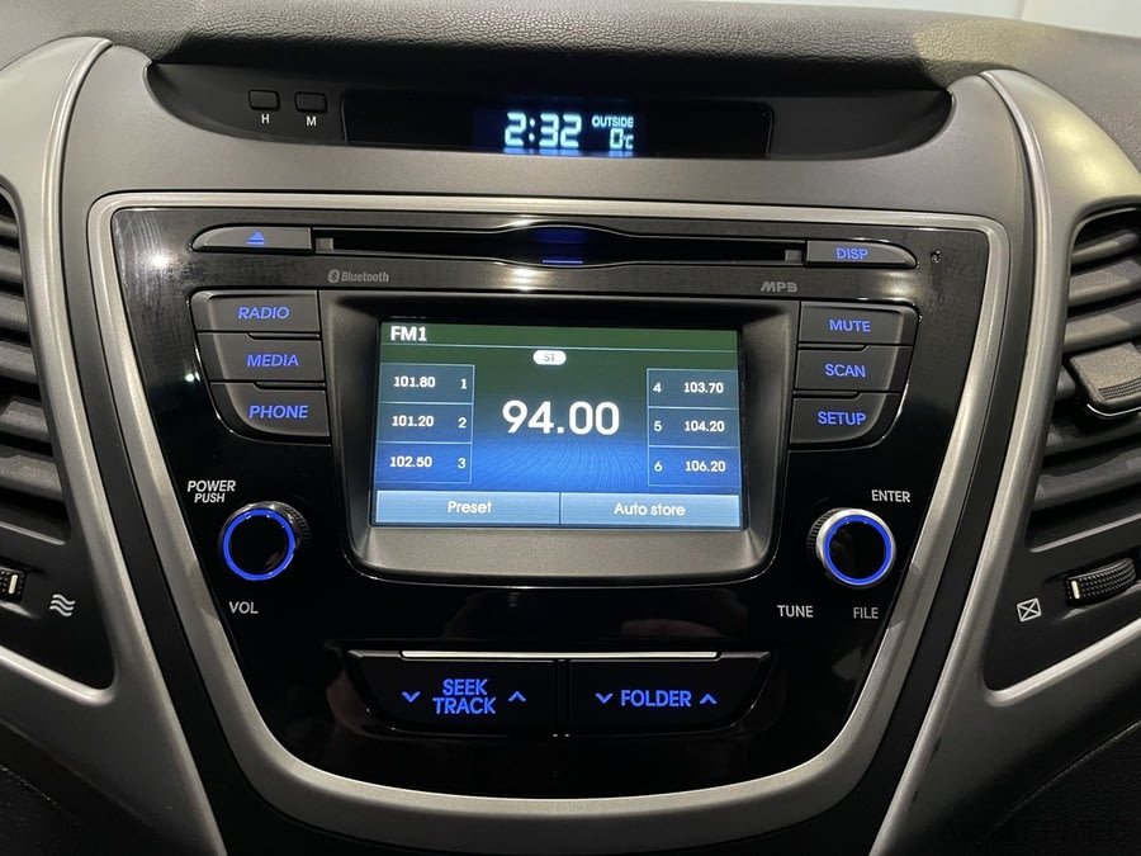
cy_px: 428
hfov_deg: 67.3
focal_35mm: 26
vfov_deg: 53.1
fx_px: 857
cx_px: 570
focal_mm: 4.2
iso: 500
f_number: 1.6
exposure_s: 1/33
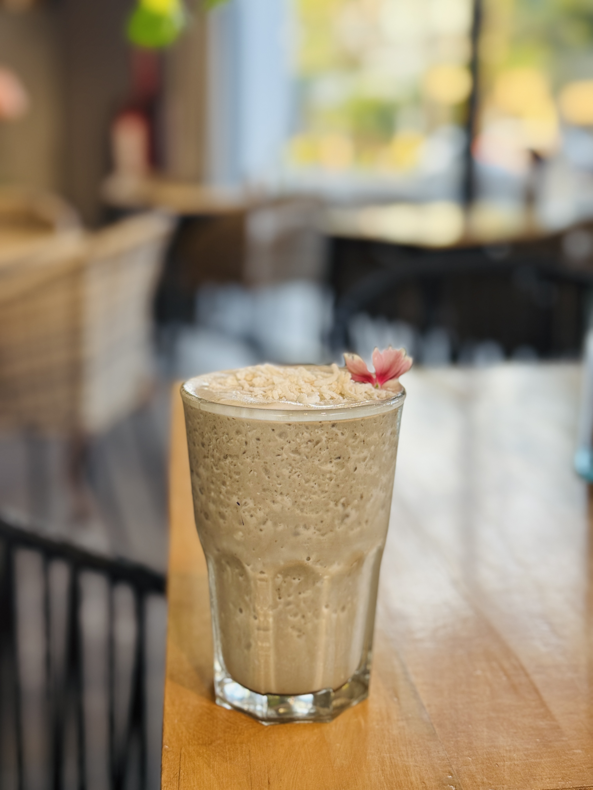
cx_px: 296
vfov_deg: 39.7
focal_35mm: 48
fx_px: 1096
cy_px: 395
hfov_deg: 30.3
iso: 100
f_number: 1.78
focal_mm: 6.76
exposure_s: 1/120
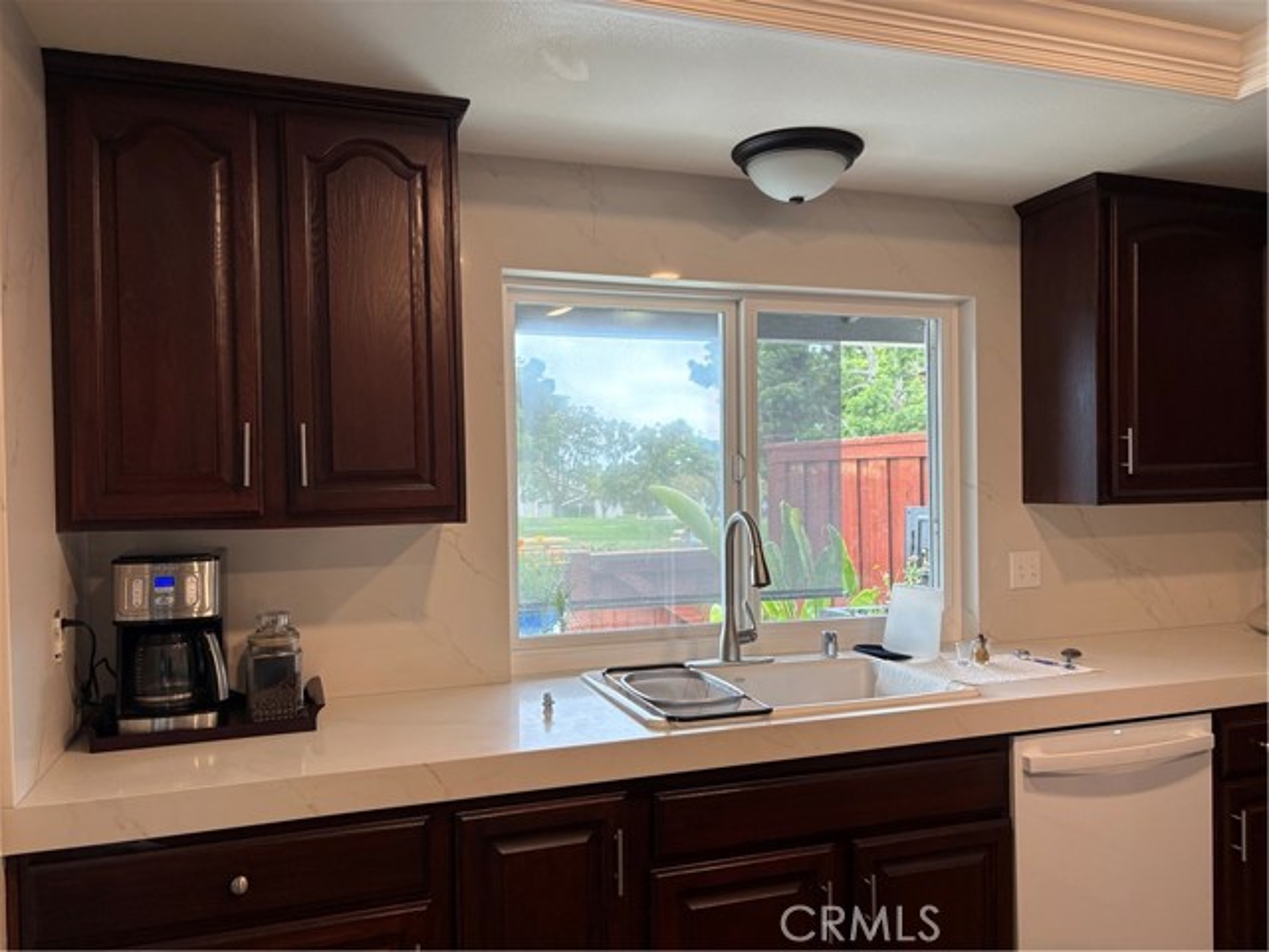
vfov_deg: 53.1
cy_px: 476
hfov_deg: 67.3
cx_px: 634
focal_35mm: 26
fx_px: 953
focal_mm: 5.96
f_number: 1.6
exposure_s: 1/120
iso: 125
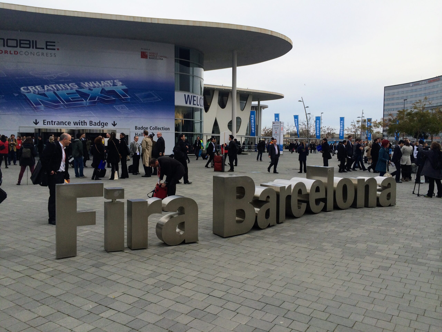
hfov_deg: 60.0
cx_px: 221
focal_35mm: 30
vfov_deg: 46.8
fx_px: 383
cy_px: 166
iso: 32
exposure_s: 1/662
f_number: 2.2
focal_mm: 4.12
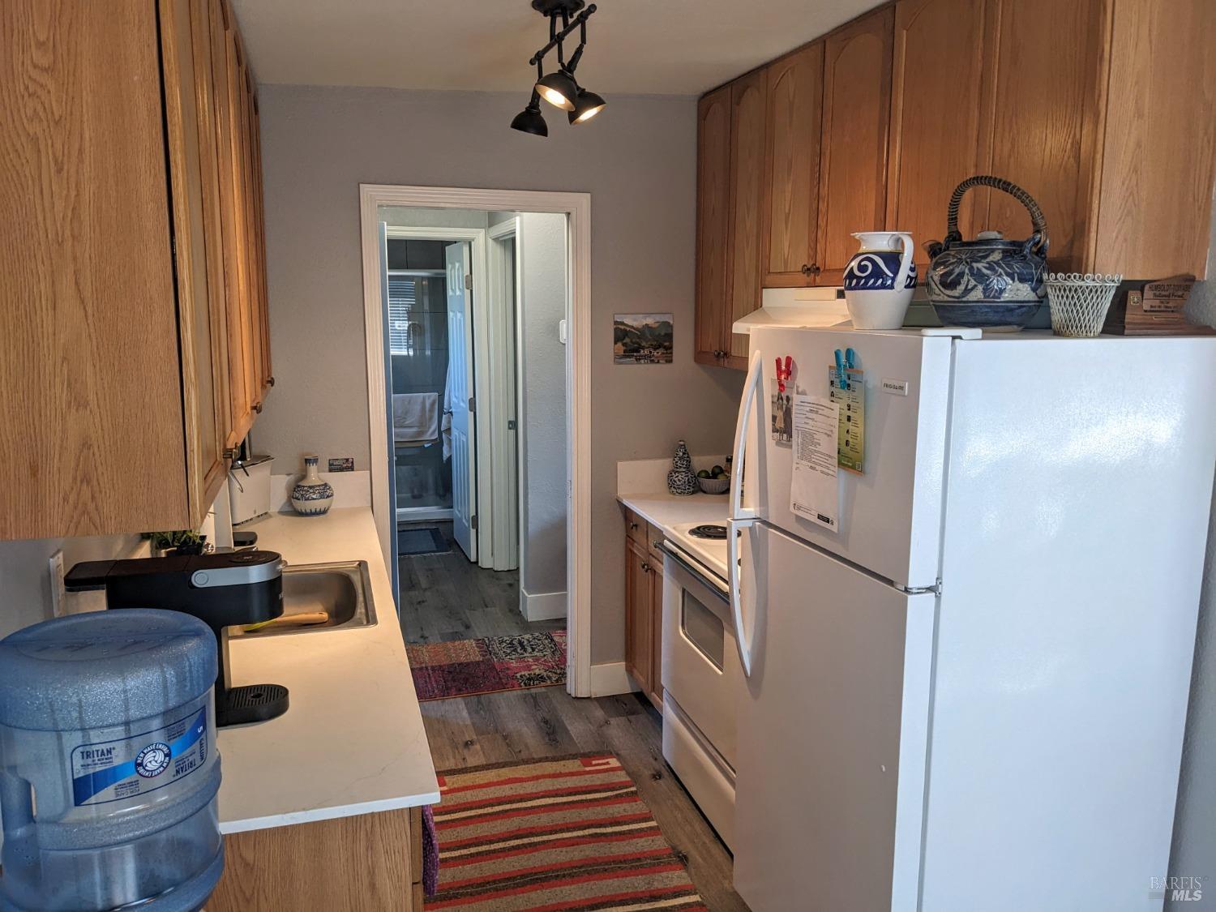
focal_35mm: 27
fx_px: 948
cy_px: 456
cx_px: 608
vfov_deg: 51.4
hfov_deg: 65.3
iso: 275
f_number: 1.73
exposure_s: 1/120
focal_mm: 4.38
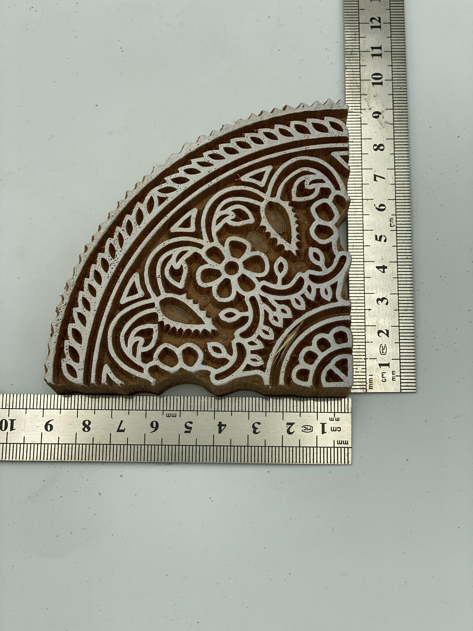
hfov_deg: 28.0
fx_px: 947
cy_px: 316
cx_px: 236
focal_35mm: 52
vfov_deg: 36.8
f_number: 2
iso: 20
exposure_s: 1/716
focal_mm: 6
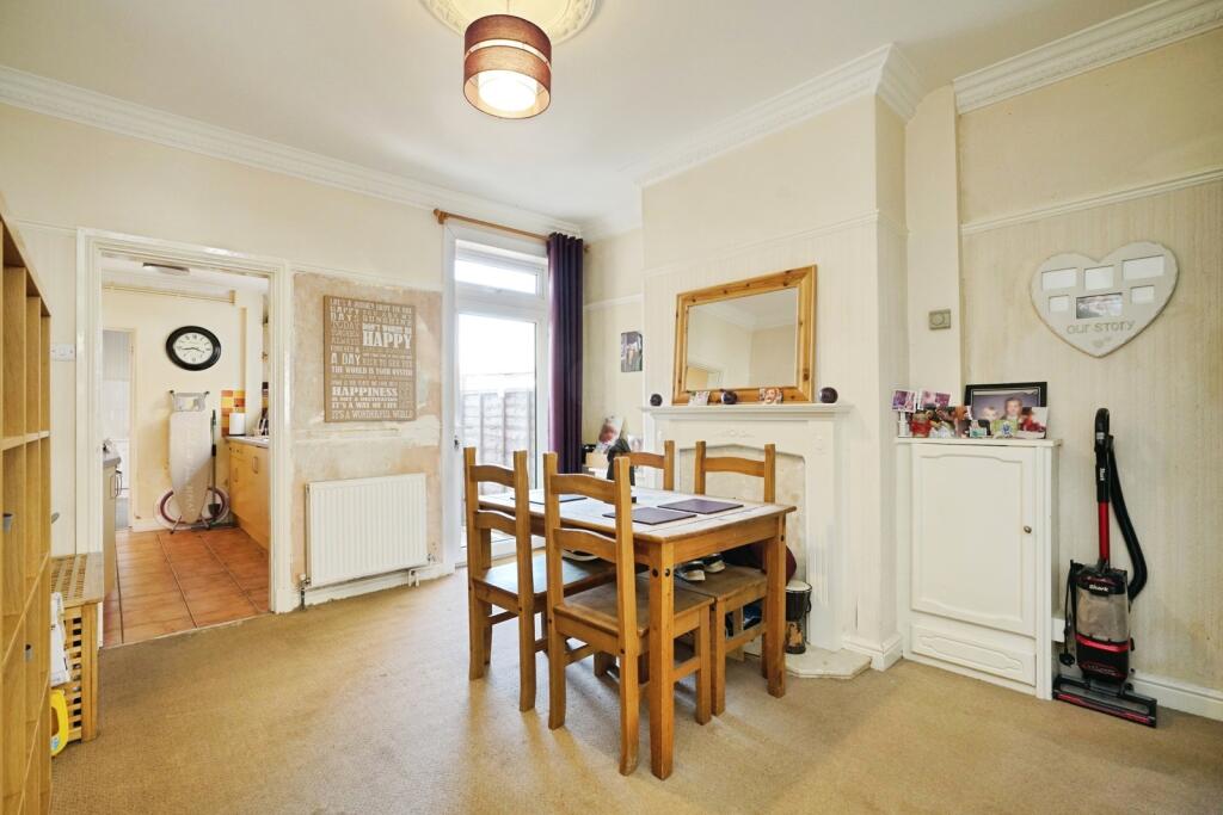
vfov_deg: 73.8
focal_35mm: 16
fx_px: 544
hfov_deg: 96.7
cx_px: 612
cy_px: 408
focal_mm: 16
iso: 2000
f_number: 7.1
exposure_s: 1/40
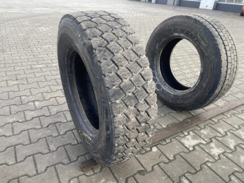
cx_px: 122
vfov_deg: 53.1
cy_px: 92
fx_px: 183
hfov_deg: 67.3
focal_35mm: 26
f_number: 1.8
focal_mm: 4.25
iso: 32
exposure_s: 1/122
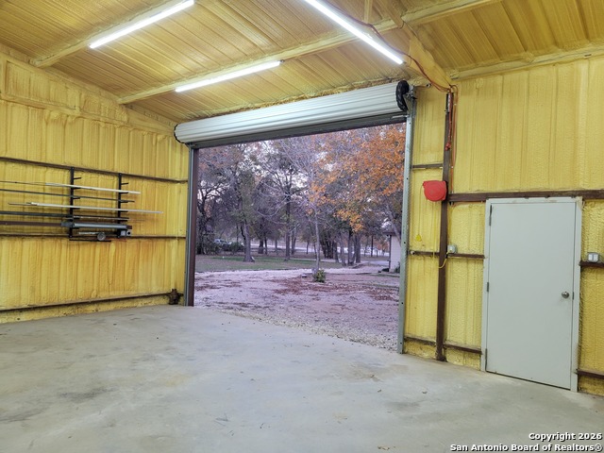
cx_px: 302
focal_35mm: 26
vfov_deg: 53.1
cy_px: 226
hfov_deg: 67.3
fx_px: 454
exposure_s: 1/120
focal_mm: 5.4
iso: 250
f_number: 1.8
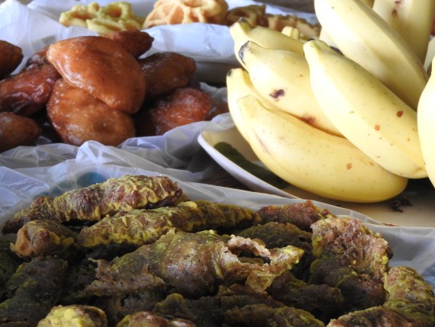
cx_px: 219
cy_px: 201
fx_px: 1144
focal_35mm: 91
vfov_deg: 16.2
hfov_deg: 21.5
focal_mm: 11.6
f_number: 4.2
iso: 400
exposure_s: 1/30
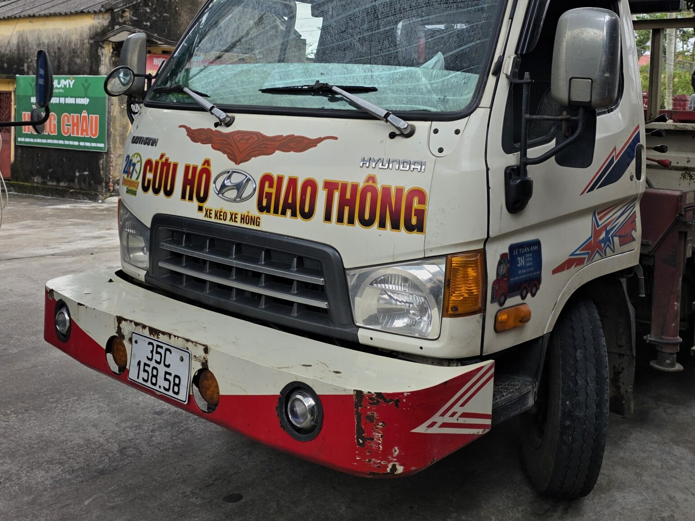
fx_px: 763
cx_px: 421
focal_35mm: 38
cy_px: 143
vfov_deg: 37.0
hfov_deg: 48.6
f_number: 1.7
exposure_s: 1/100
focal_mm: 6.3
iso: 12
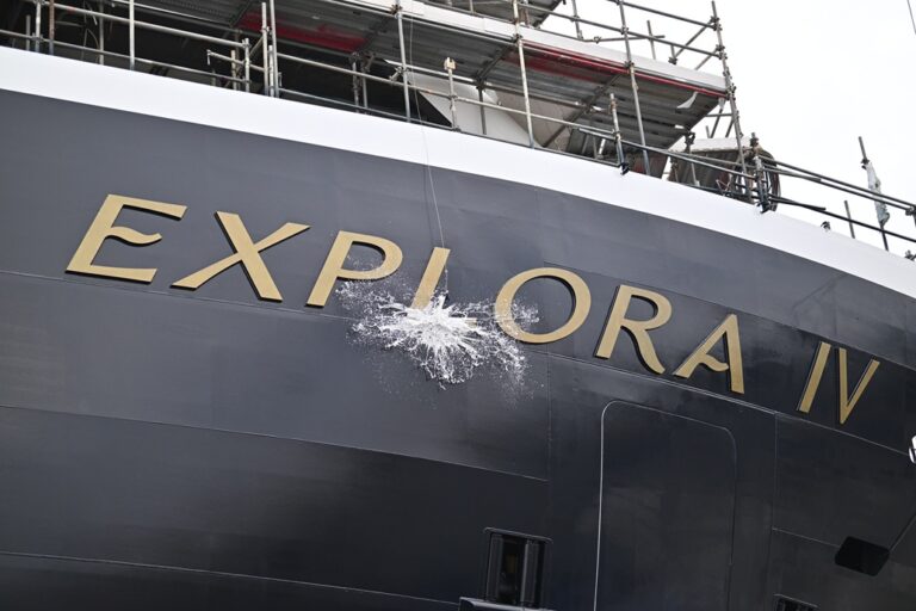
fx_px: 1781
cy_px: 306
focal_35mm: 70
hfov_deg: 28.8
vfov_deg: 19.5
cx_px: 458
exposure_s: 1/1600
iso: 640
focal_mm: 70
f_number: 2.8
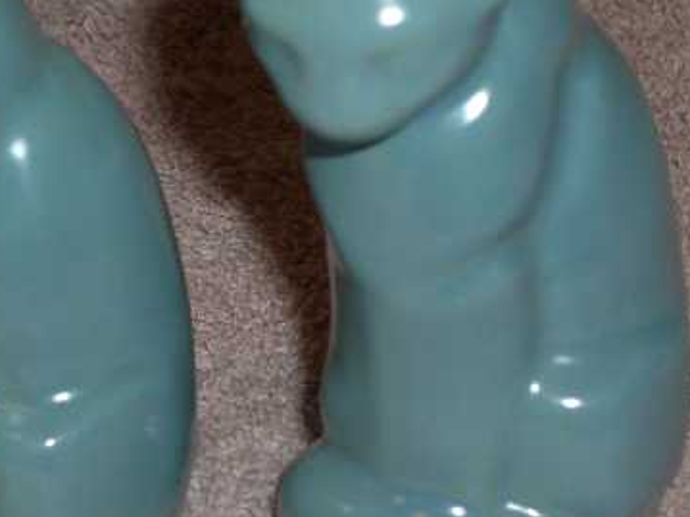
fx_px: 3308
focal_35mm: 166
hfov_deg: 11.9
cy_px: 231
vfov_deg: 8.9
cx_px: 160
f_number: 9.6
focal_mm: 19.4
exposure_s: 1/30
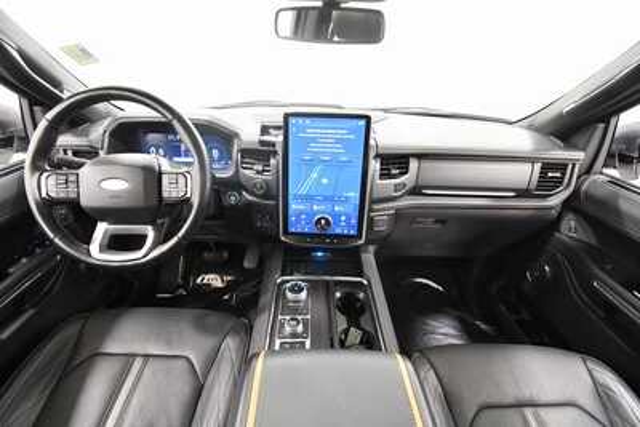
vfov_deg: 77.4
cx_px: 320
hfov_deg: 100.4
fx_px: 267
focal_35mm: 15
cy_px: 214
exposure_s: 1/60
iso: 3600
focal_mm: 10
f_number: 4.5
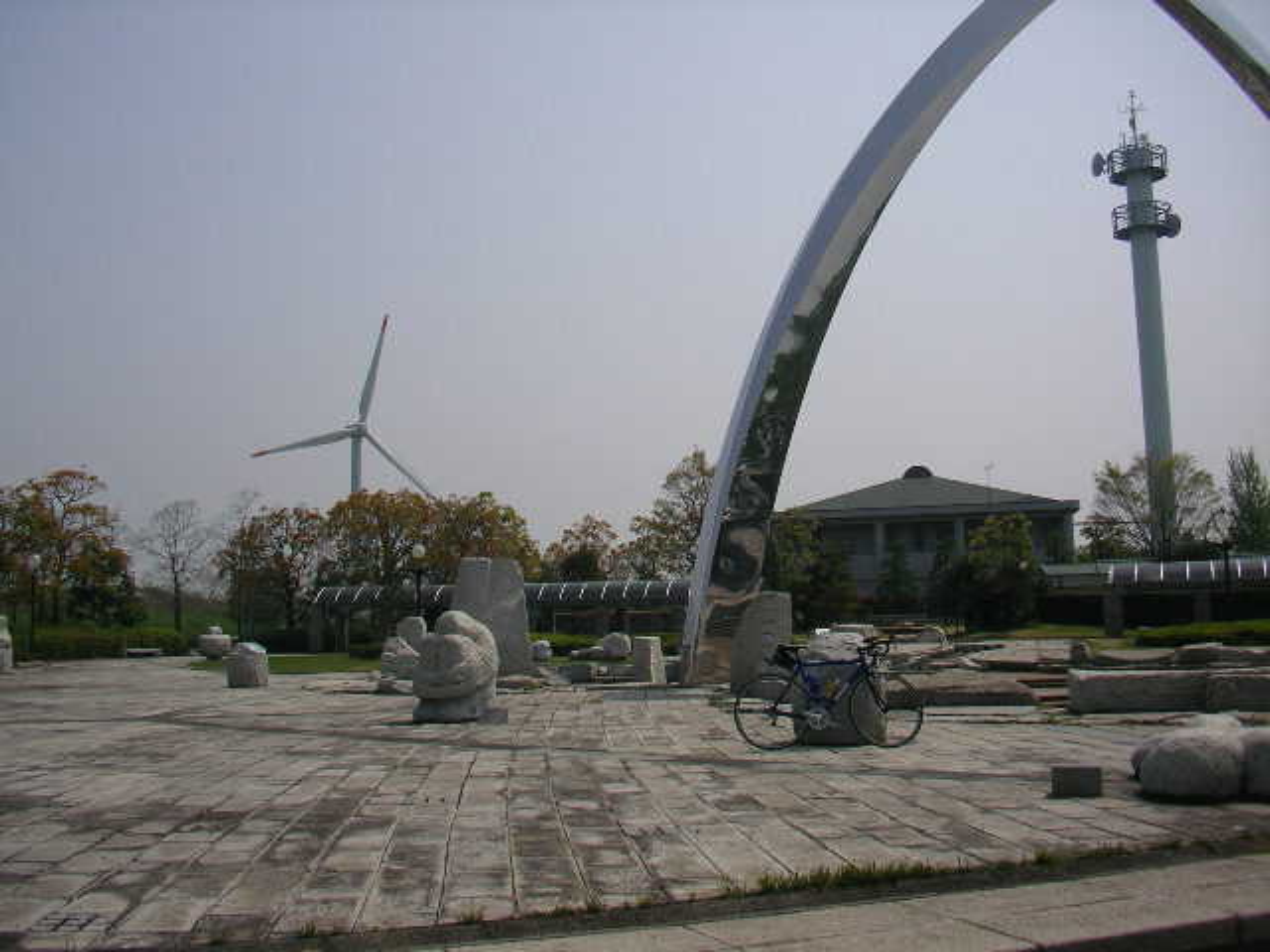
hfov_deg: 50.1
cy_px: 476
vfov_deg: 38.7
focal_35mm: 37
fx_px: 1357
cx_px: 635
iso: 50
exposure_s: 1/1000
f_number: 6.9
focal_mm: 5.7
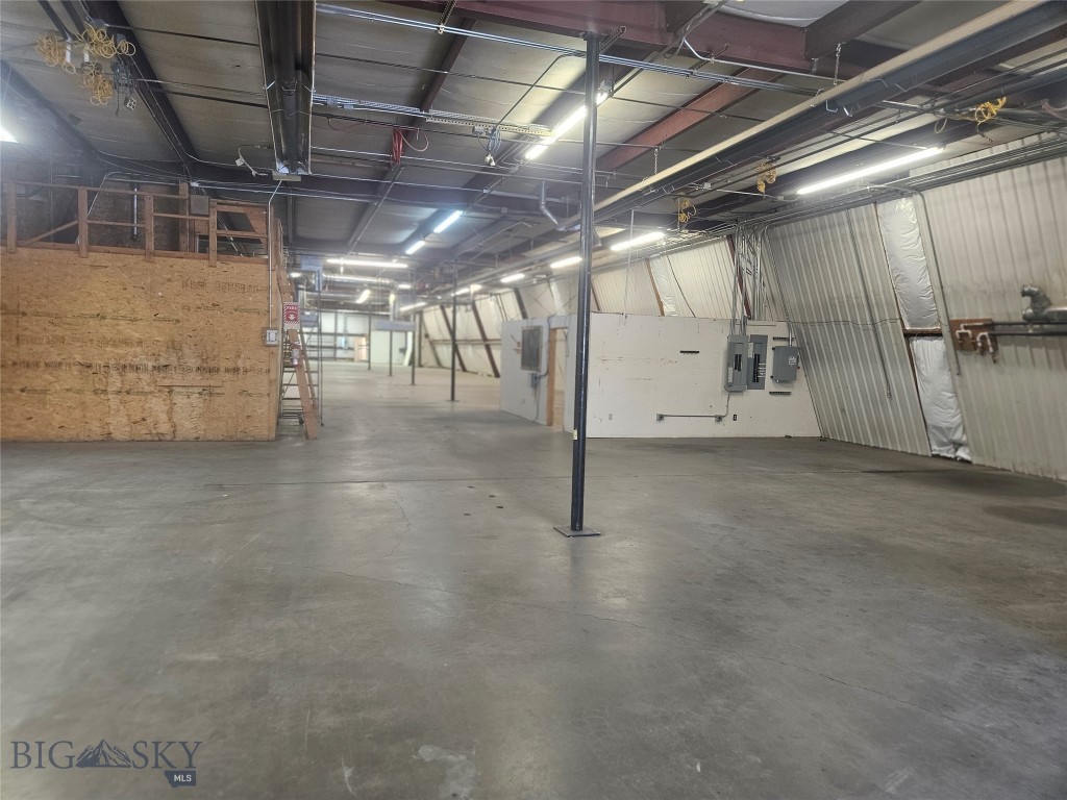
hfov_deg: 73.9
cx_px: 534
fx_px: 709
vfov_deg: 58.9
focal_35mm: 23
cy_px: 400
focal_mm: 5.4
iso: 320
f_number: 1.8
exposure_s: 1/120
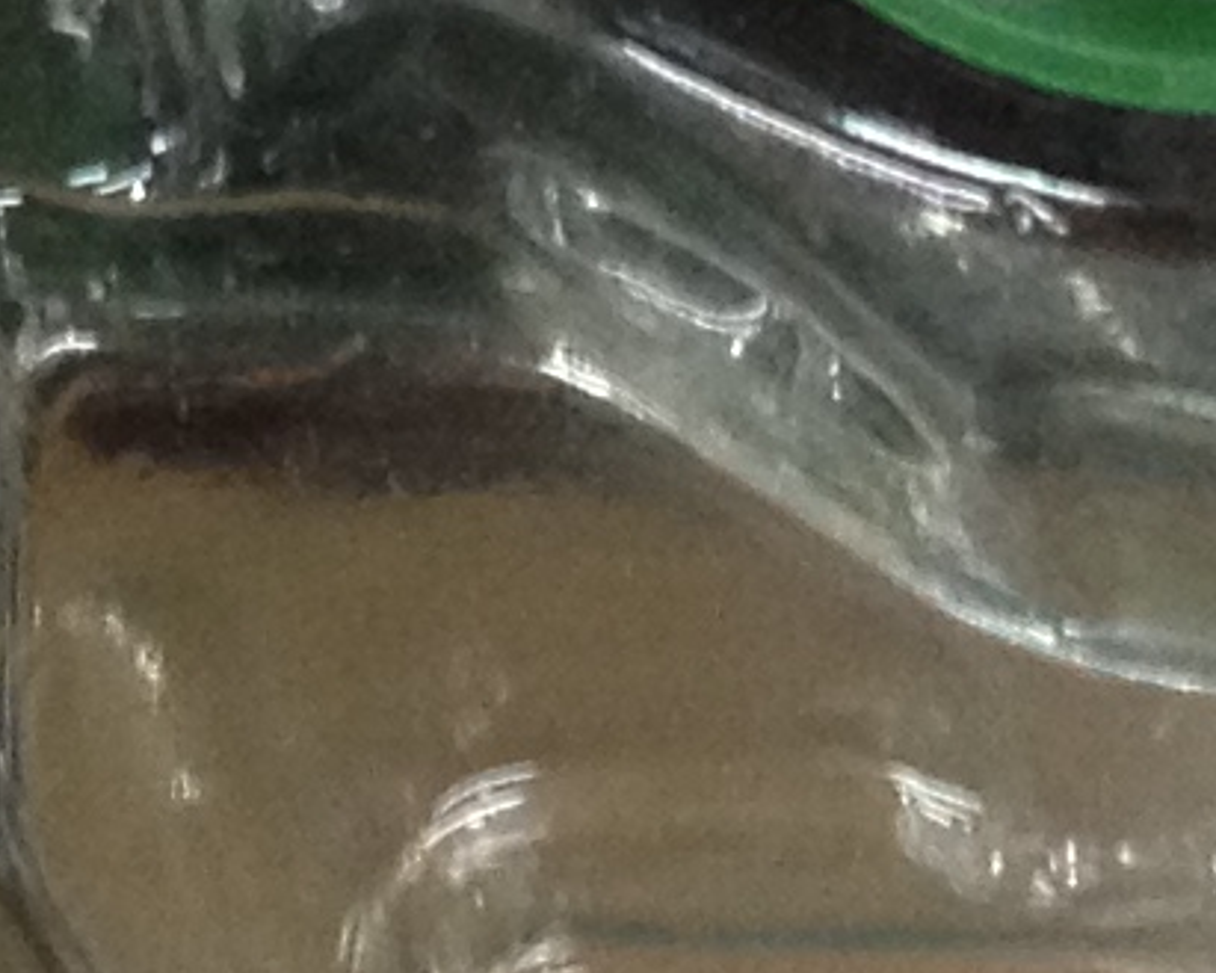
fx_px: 9755
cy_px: -1239
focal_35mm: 271
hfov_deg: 7.0
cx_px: -790
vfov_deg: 5.5
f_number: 2.4
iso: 160
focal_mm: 4.28
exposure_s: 1/20
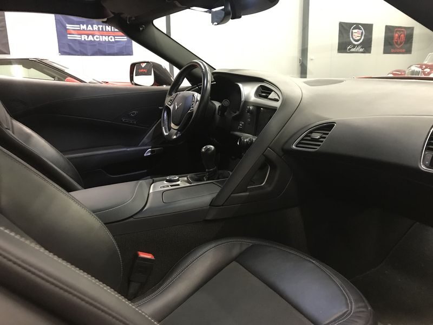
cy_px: 162
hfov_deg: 63.4
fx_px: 350
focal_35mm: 28
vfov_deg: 49.7
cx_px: 216
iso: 100
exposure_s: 1/7
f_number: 1.8
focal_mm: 3.99
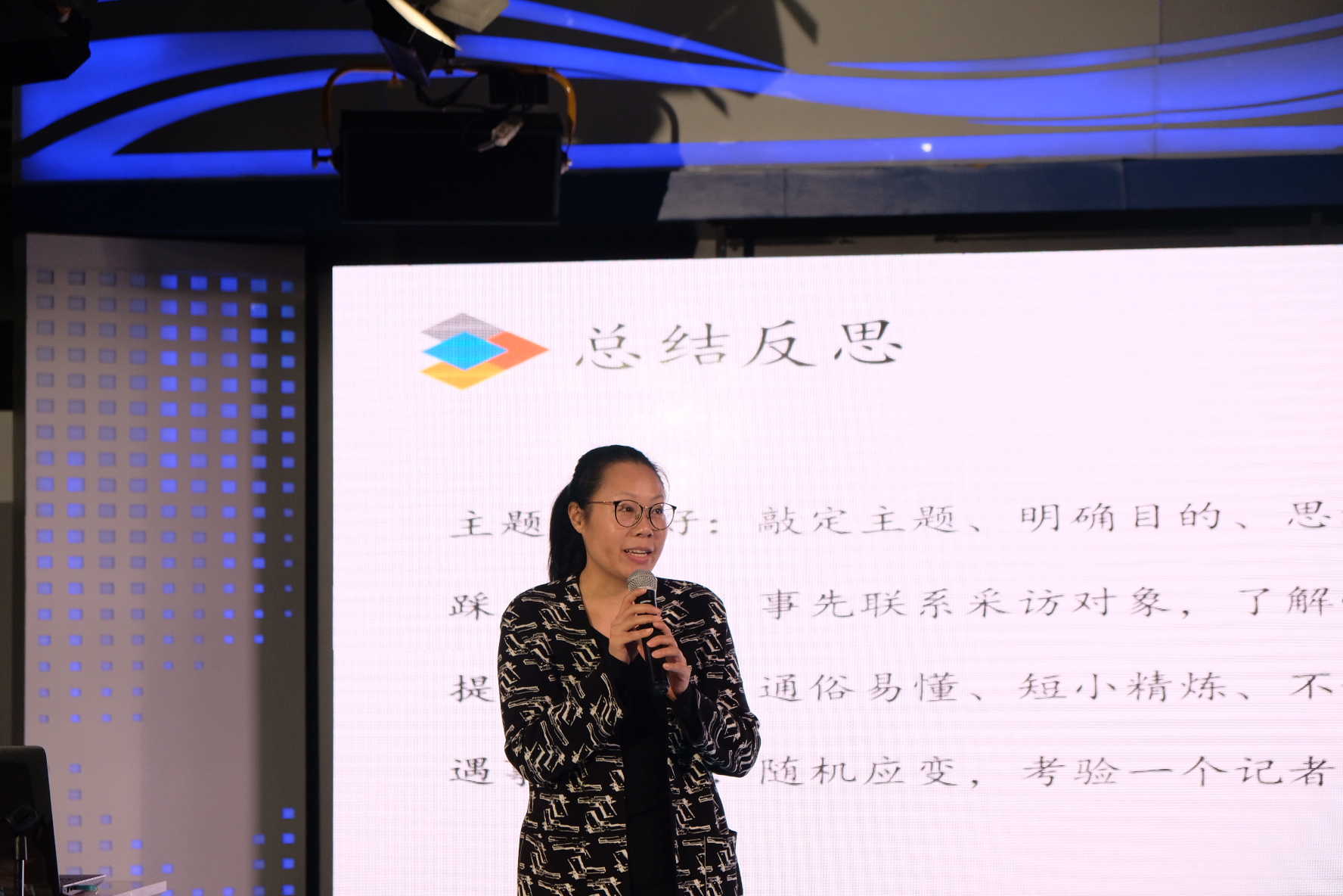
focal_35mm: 83
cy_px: 448
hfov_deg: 24.5
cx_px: 672
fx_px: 3096
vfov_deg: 16.5
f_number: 4
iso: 800
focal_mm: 55
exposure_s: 1/60
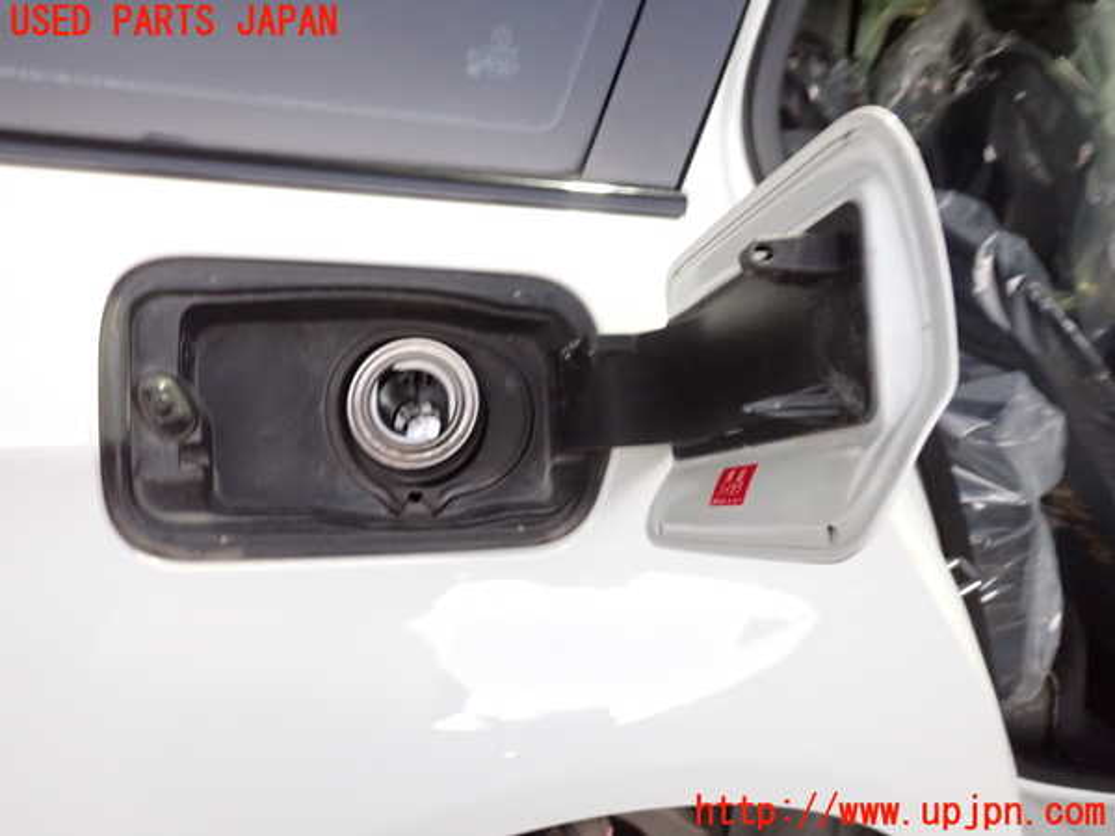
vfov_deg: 46.8
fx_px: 966
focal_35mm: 30
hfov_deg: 60.0
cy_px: 418
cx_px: 558
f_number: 2.3
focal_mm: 5.4
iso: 800
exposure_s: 1/25
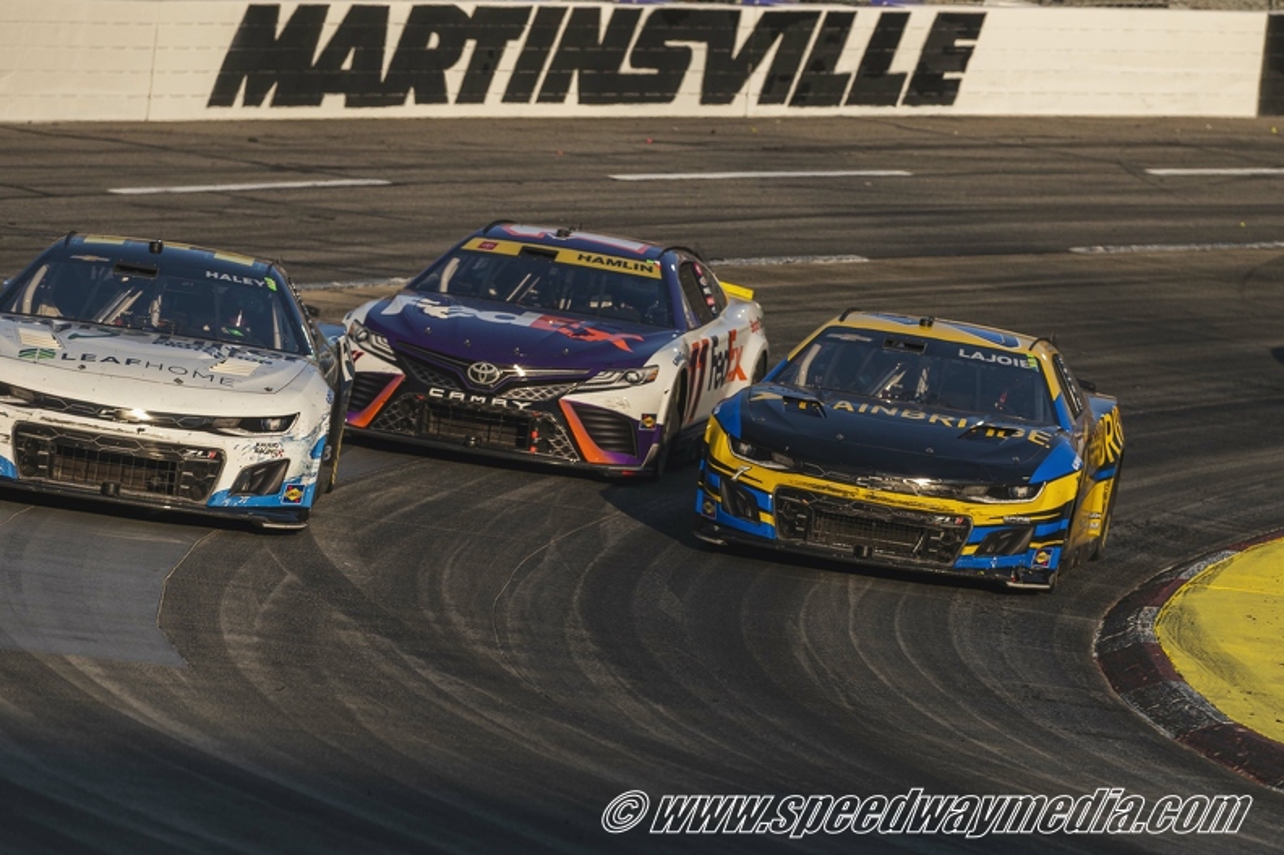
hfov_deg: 10.3
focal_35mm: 200
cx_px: 642
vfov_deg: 6.9
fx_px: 7129
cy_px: 428
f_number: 4.5
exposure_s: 1/500
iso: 100
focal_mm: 200
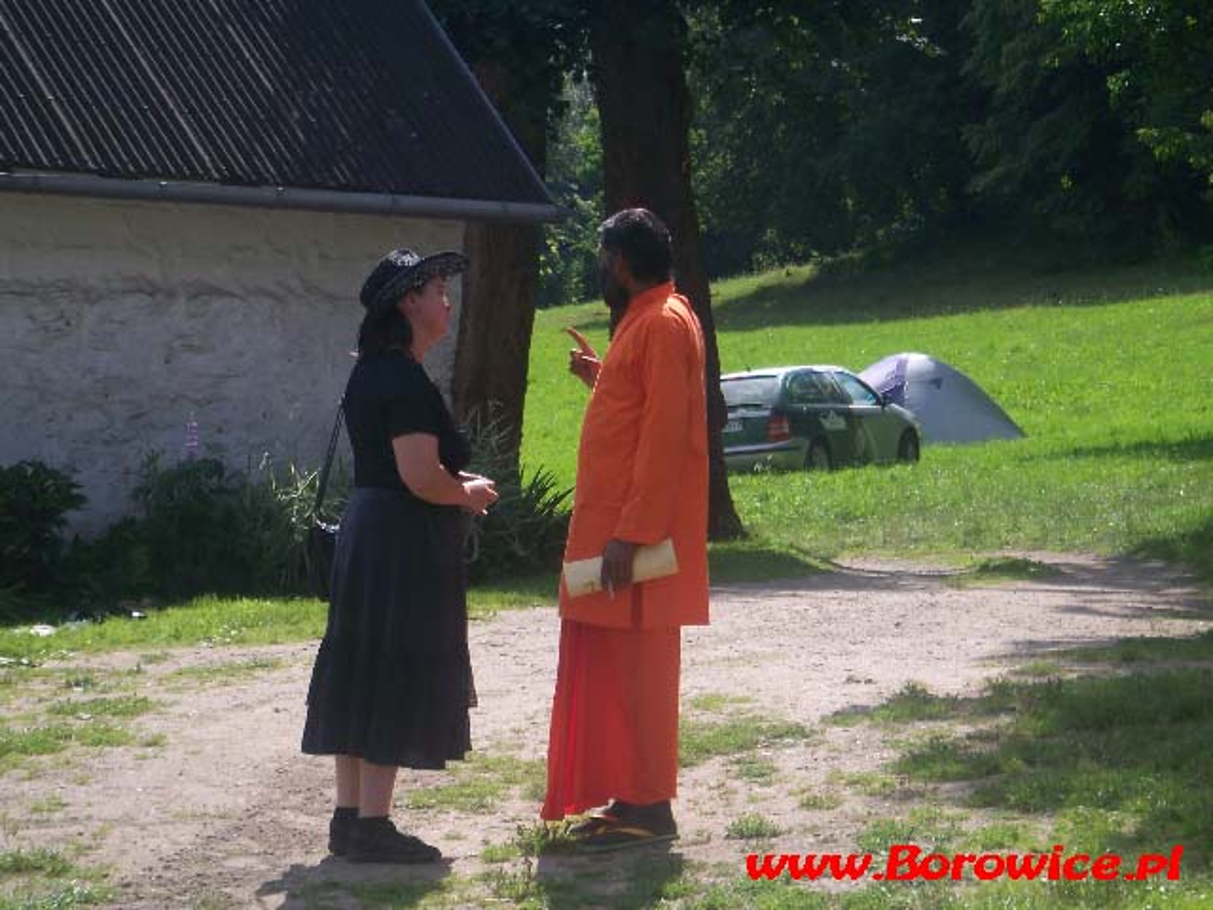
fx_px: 4100
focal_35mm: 117
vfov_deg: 12.7
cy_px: 455
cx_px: 606
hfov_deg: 16.8
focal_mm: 19.2
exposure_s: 1/250
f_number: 4.4
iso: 50
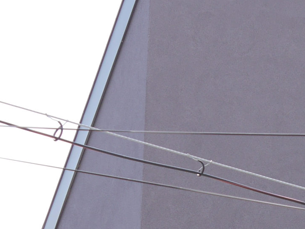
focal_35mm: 403
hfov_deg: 4.9
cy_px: 310
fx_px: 3550
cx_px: 563
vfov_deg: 3.7
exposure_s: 1/320
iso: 200
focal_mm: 45
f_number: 6.3
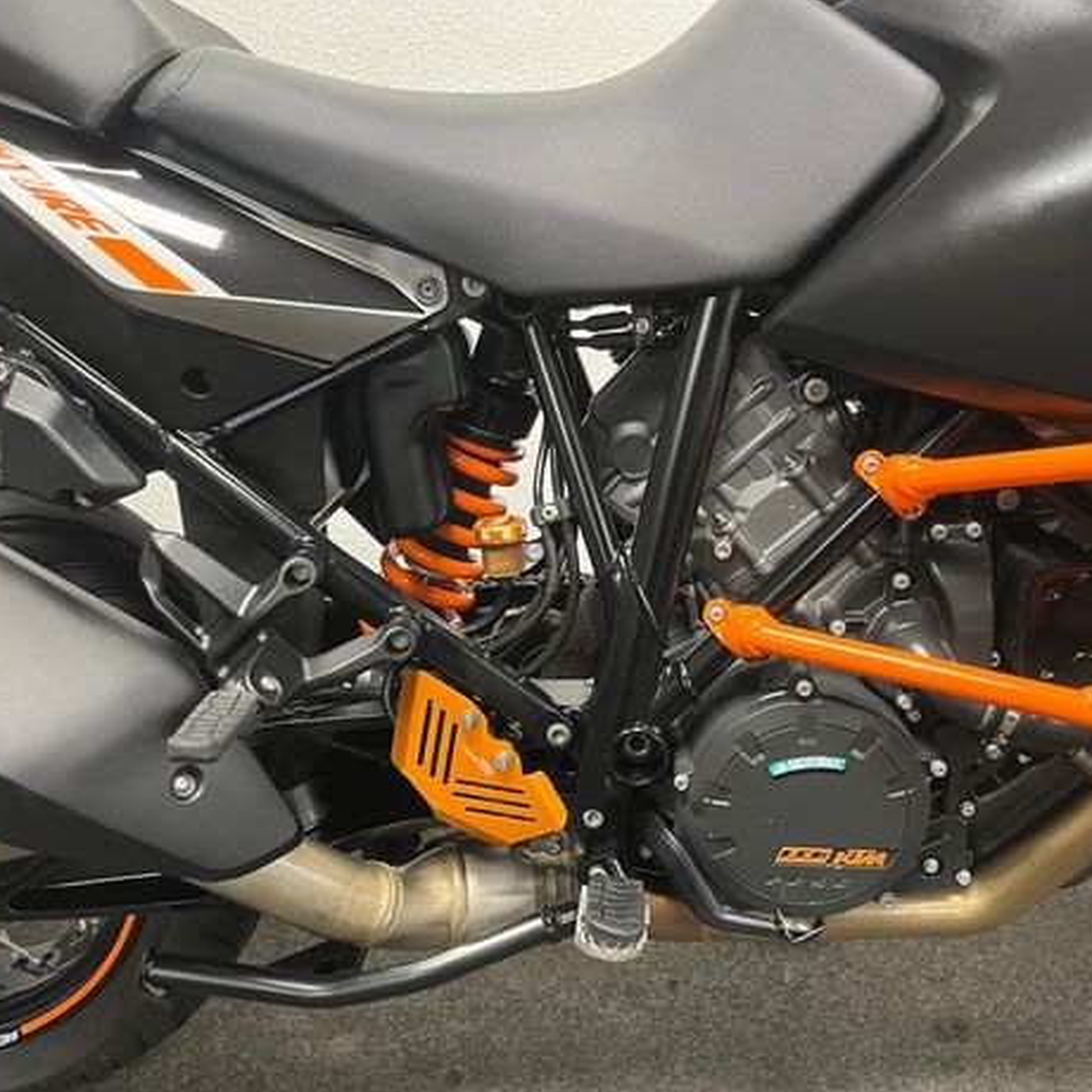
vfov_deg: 51.1
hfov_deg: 51.0
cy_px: 525
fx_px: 1142
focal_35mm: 32
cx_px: 617
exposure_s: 1/50
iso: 500
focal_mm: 5.1
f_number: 1.6
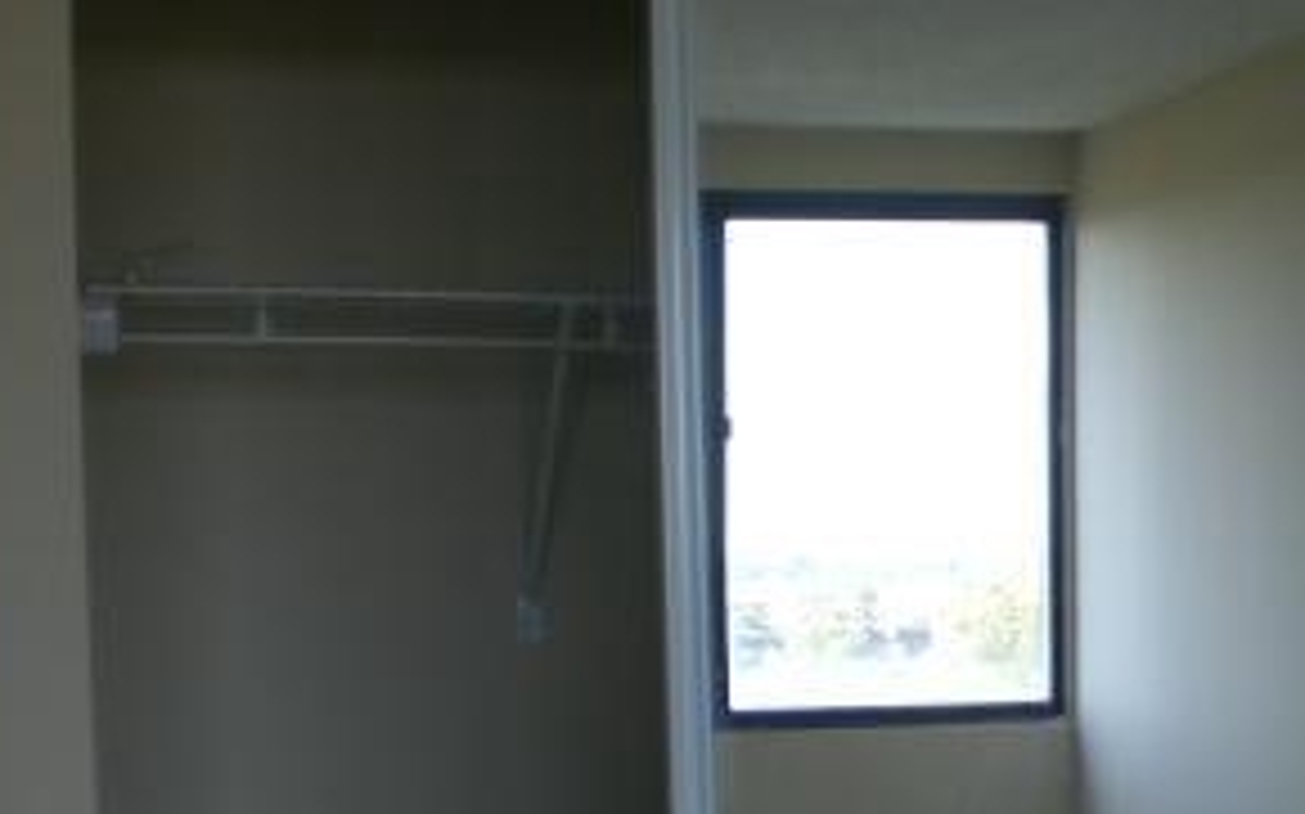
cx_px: 1382
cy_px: 967
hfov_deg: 22.2
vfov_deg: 14.2
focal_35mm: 89
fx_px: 3164
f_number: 3.1
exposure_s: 1/80
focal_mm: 6.3
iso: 50
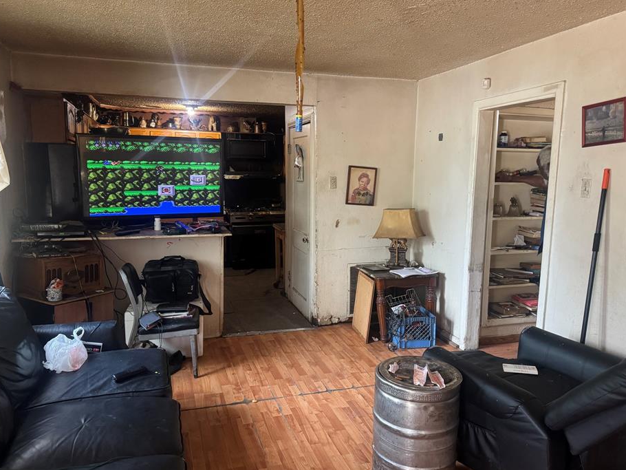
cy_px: 242
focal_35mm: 27
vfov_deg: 51.4
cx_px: 321
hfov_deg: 65.3
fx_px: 488
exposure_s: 1/60
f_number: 1.78
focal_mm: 6.76
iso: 800
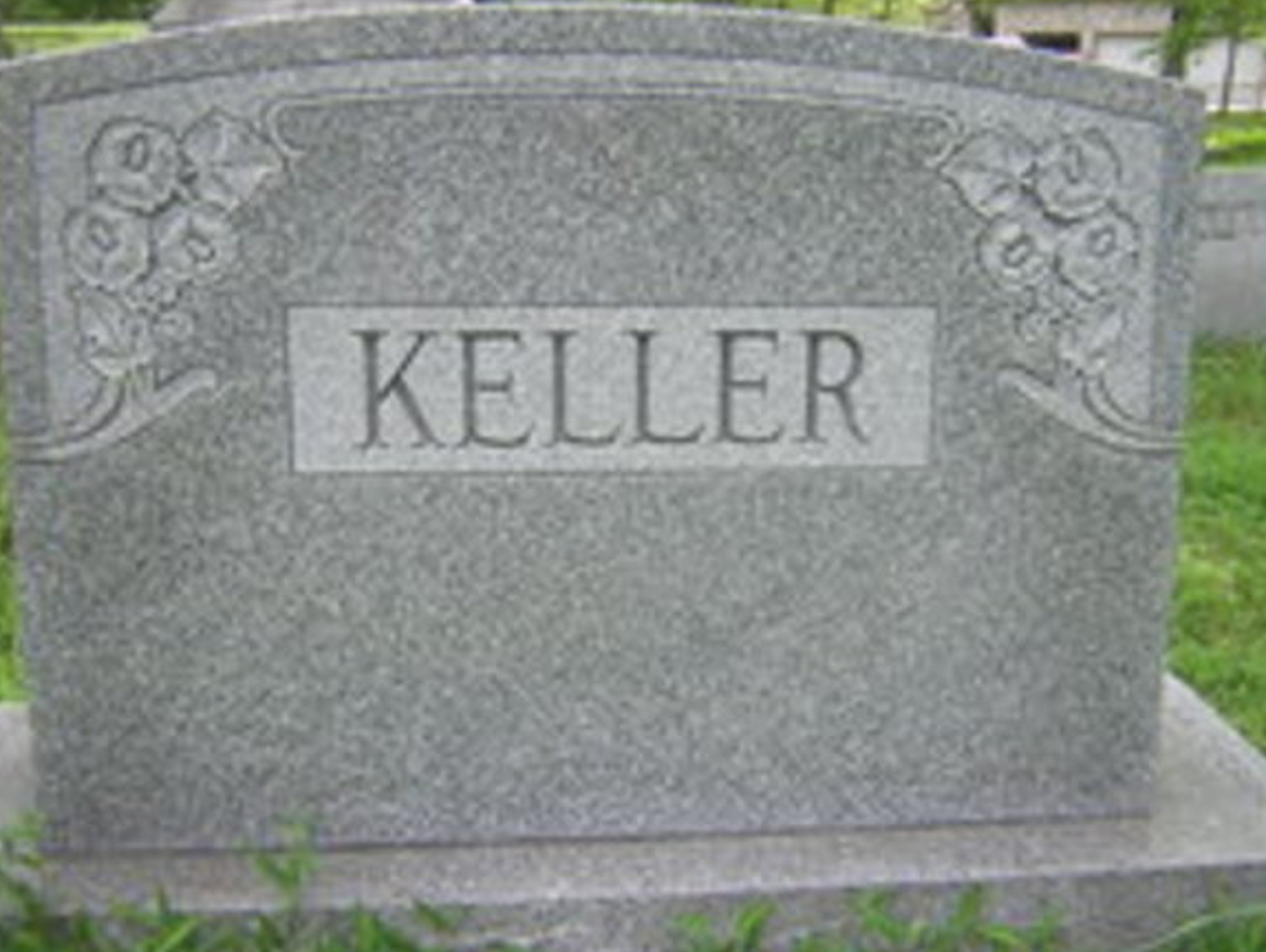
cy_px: 454
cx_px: 688
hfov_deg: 46.7
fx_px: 1465
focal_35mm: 40
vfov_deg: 36.0
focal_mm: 4.7
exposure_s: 1/251
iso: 100
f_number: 2.6
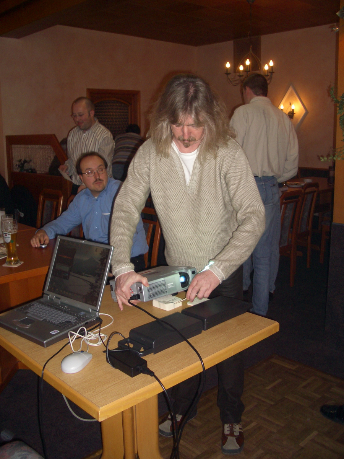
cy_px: 230
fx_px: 464
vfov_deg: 52.6
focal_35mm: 35
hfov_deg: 40.7
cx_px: 172
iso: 100
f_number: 2.6
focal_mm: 5.8
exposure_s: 1/60
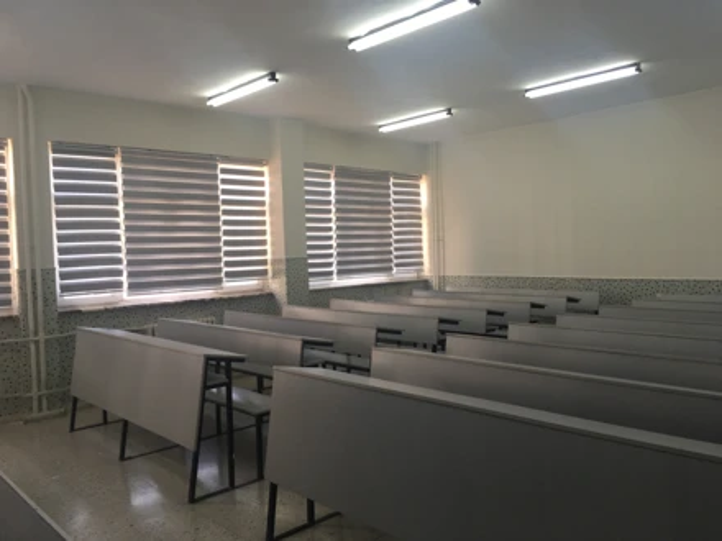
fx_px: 605
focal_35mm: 29
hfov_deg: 61.7
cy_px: 270
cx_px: 361
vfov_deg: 48.2
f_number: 2.2
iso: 32
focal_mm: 4.15
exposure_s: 1/50
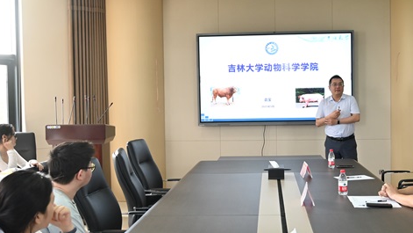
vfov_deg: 24.9
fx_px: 526
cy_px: 114
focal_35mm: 48
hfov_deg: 42.6
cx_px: 253
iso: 1600
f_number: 4
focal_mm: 24
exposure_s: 1/200
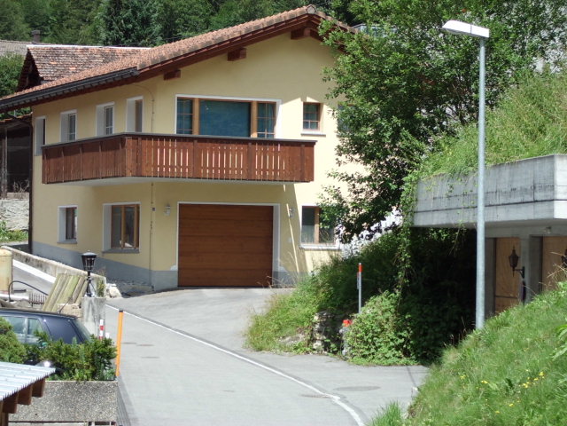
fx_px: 1835
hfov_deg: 17.6
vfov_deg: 13.2
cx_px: 284
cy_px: 213
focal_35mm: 112
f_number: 6
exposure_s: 1/160
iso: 64
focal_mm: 20.1
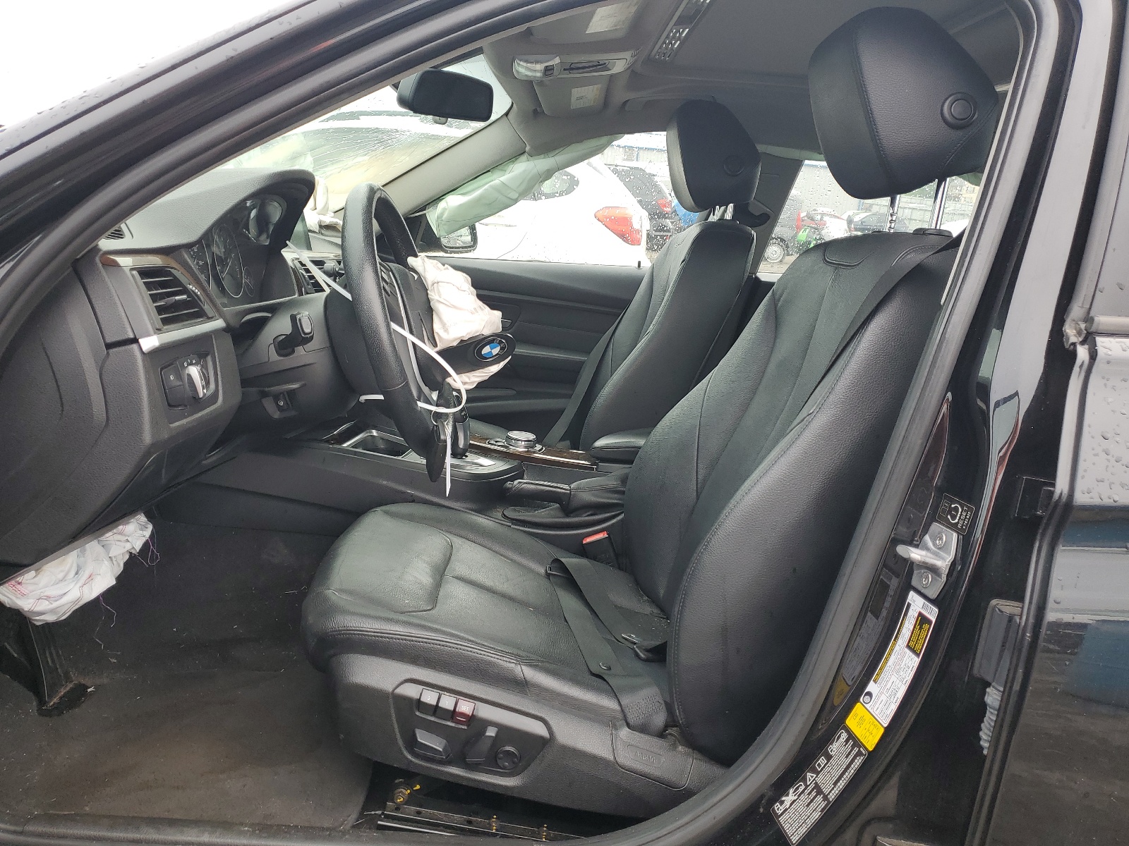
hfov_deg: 67.3
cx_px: 564
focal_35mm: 26
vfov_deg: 53.1
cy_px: 423
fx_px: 848
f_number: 1.5
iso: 50
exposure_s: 1/161
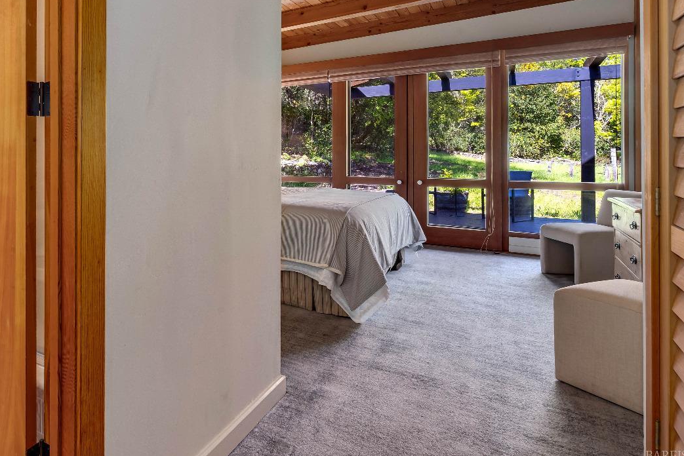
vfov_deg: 54.0
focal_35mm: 23
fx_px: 437
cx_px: 207
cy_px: 151
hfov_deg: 72.9
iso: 320
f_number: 11
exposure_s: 1/125
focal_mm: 16
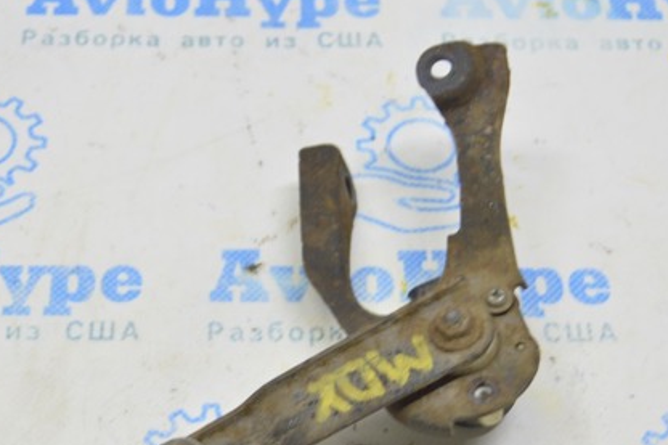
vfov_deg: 16.8
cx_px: 287
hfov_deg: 25.1
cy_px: 335
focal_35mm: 81
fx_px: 1498
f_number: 5.6
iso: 400
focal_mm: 35
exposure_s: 1/20
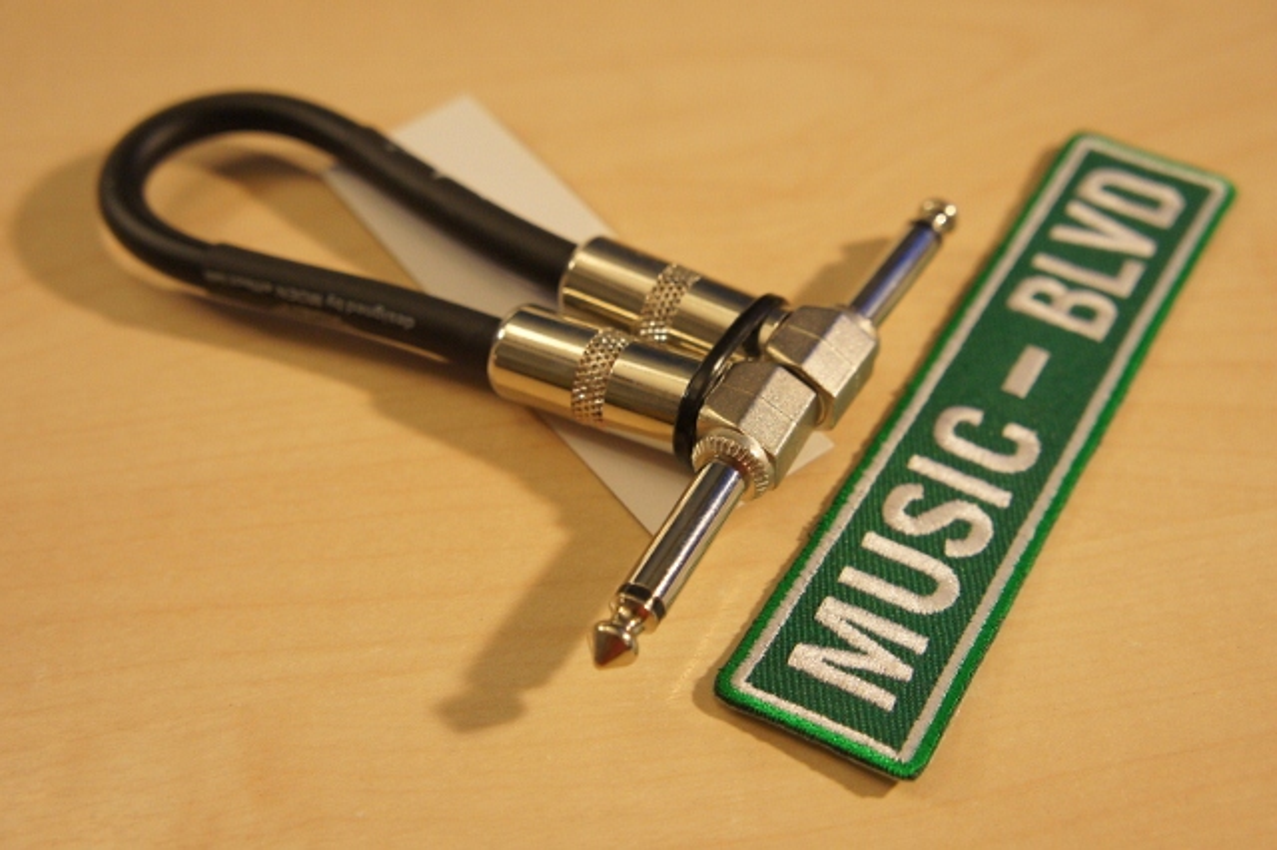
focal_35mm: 40
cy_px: 425
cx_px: 638
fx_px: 1436
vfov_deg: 33.0
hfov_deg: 47.9
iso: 1600
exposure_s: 1/60
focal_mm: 27
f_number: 5
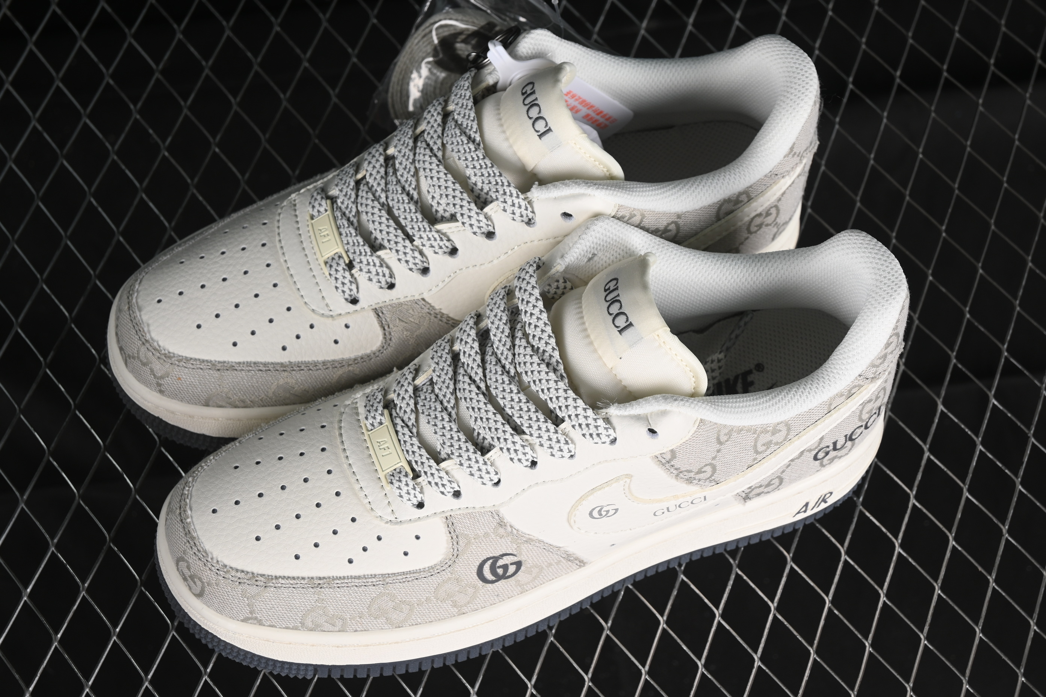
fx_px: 2179
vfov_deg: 18.2
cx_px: 523
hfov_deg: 27.0
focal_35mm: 75
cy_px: 348
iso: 160
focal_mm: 50
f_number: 7.1
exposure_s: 1/80
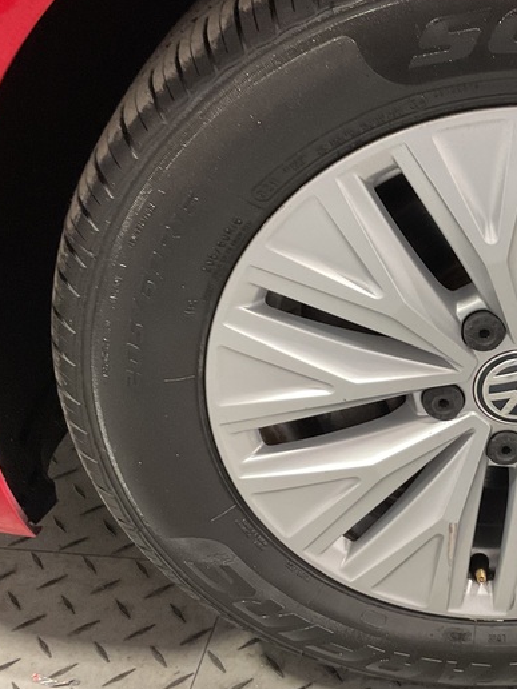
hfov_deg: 25.9
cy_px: 343
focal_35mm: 54
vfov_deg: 35.5
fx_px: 1075
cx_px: 496
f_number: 1.8
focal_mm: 3
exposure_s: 1/60
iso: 160
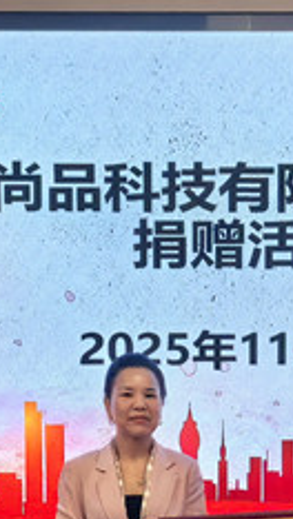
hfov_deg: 10.2
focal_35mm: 119
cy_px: 592
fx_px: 1640
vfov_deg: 17.3
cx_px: 235
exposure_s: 1/120
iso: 200
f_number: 4
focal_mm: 5.75
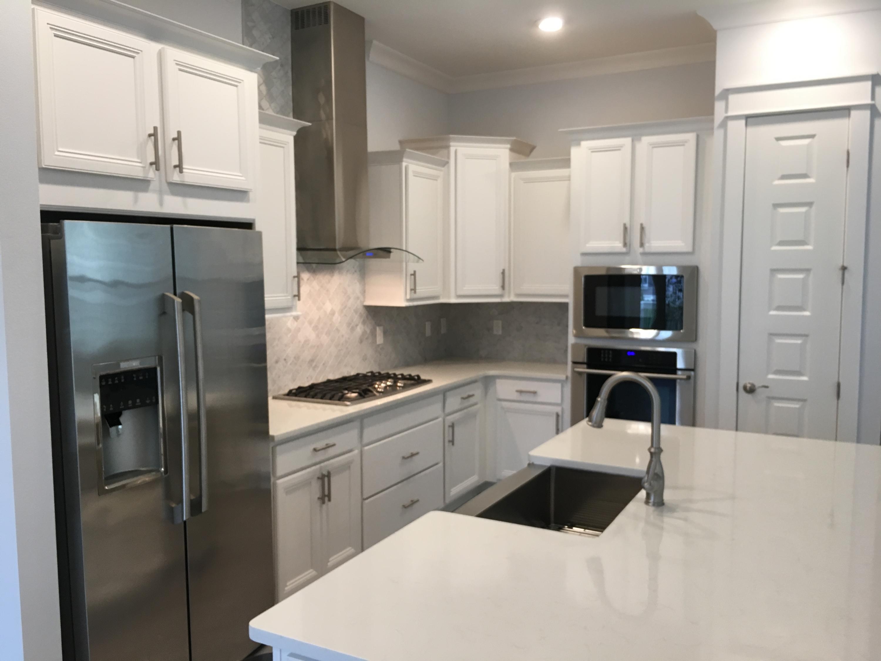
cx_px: 440
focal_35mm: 29
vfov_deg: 48.2
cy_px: 330
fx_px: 738
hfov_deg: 61.7
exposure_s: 1/30
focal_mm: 4.15
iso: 40
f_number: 2.2
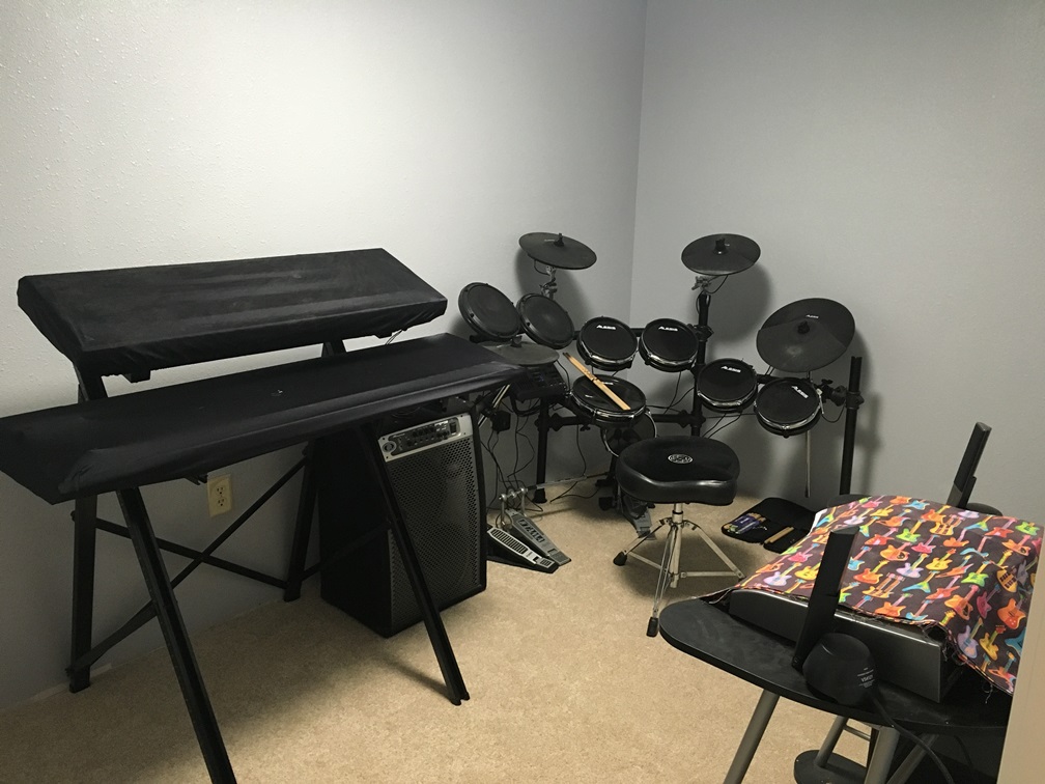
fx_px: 875
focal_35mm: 29
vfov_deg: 48.2
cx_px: 522
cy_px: 392
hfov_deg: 61.7
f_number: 2.2
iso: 160
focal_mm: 4.15
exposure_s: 1/30
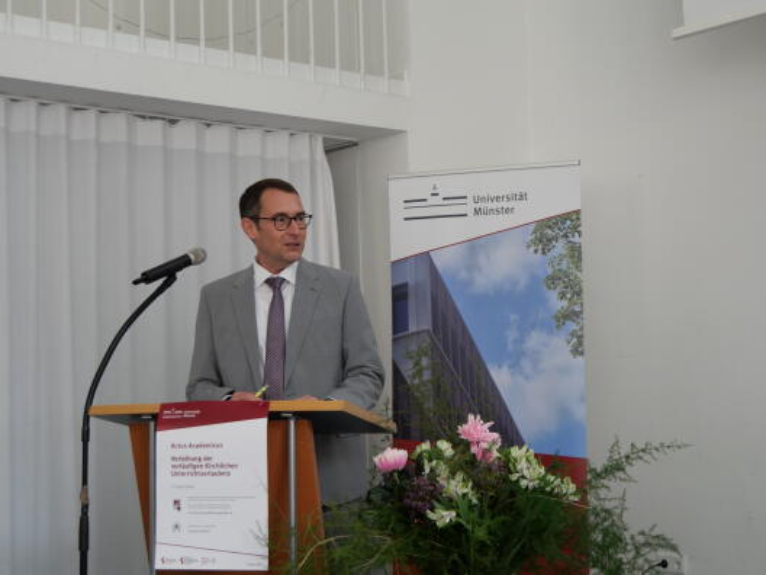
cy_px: 288
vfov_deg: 24.4
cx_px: 383
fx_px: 1328
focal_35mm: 60
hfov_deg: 32.2
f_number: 4.4
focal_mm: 30
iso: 800
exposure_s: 1/60
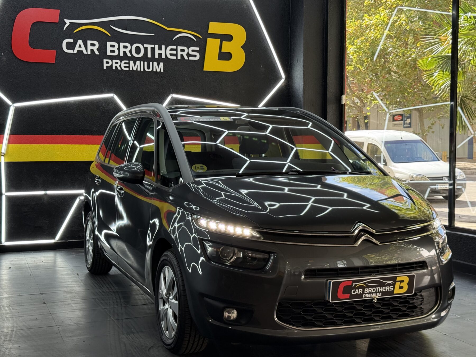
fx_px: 660
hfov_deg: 39.7
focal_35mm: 48
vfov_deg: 30.3
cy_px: 178
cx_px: 238
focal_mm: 6.76
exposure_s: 1/238
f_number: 1.78
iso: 100
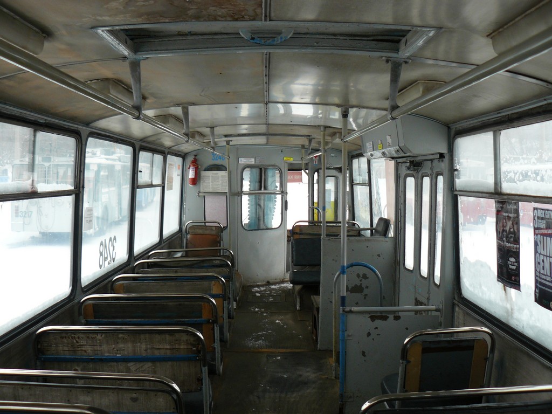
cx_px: 276
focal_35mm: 36
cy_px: 207
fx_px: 574
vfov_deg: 39.7
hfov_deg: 51.4
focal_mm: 6
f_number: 2.8
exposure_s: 1/60
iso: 100
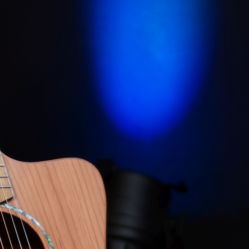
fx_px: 1679
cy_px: 290
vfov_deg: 8.4
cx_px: 19
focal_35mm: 206
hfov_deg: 8.5
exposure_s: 1/30
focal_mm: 55
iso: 100
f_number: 5
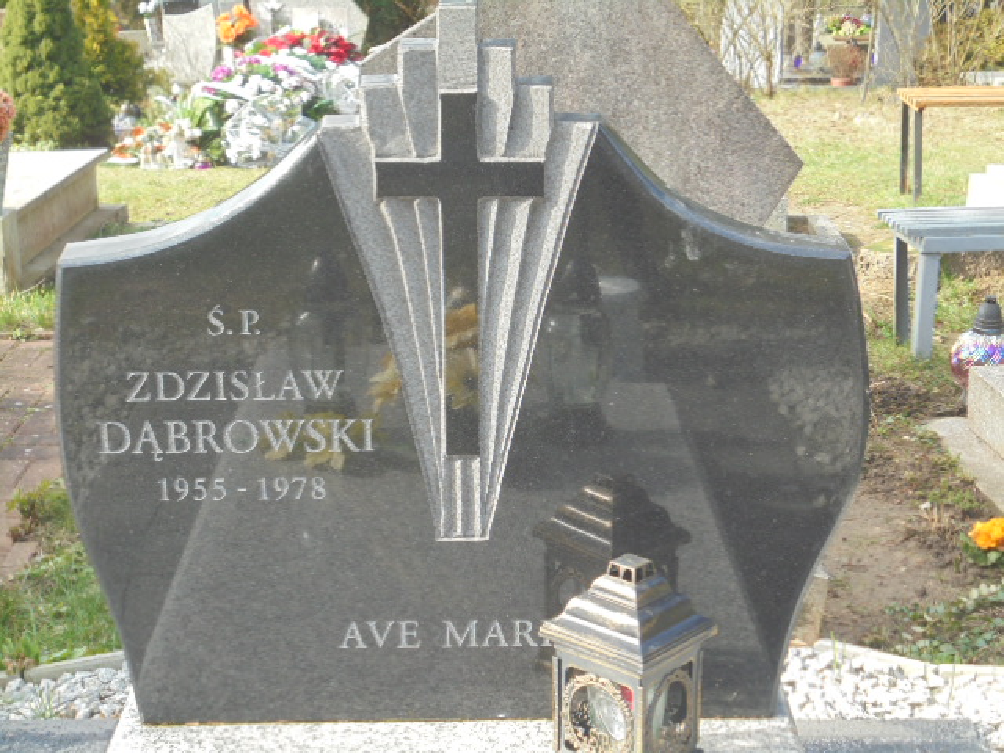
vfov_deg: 22.9
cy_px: 376
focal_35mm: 64
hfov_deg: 30.3
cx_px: 502
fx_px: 1856
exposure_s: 1/80
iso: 100
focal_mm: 11.5
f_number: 5.6
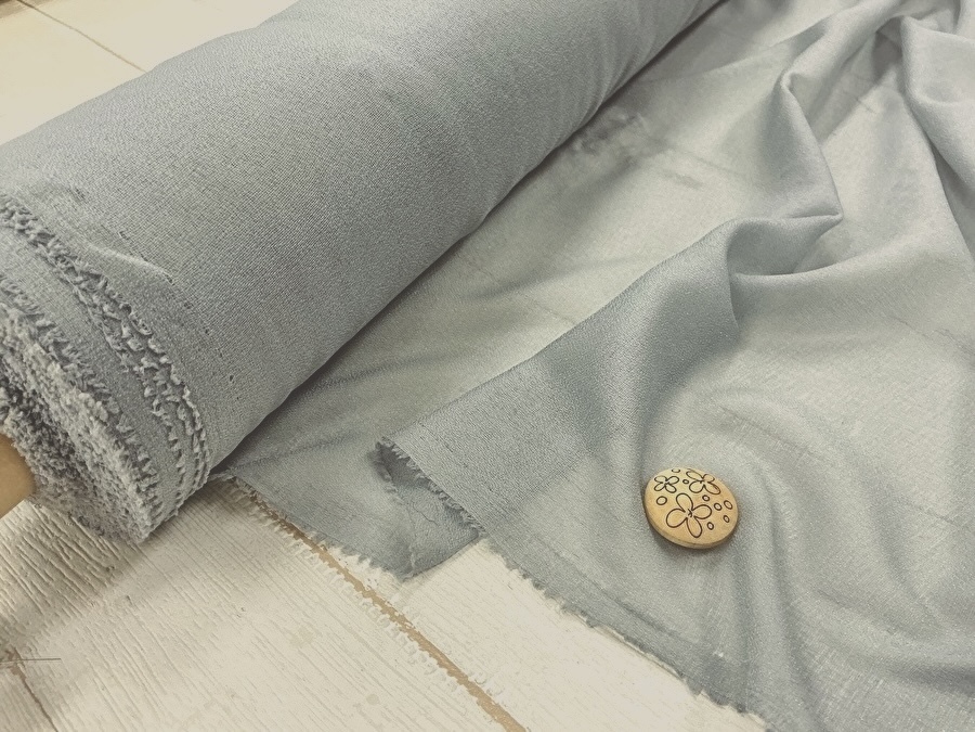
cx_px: 488
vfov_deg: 48.2
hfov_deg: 61.7
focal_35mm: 29
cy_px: 366
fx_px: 817
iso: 125
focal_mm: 3
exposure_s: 1/60
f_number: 1.8
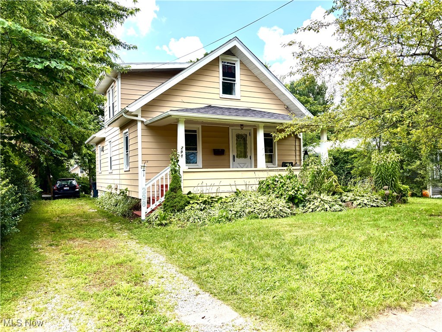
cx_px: 221
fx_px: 332
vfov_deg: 53.1
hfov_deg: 67.3
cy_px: 166
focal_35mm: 26
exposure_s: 1/568
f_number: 1.6
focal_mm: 5.96
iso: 50
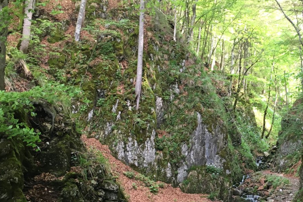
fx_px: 539
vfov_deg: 21.0
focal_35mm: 64
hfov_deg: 30.5
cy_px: 164
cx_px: 253
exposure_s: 1/33
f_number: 2.2
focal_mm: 4.15
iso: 64
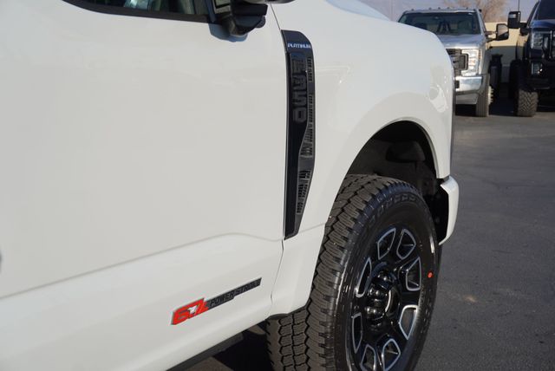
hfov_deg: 44.9
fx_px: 671
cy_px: 186
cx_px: 278
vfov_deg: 30.9
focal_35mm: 44
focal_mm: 29
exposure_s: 1/320
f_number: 7.1
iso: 100
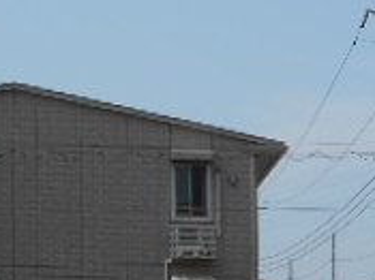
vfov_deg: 15.3
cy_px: 271
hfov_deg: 18.8
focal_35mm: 95
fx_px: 1028
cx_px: 521
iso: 80
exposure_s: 1/1600
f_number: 3.2
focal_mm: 4.6
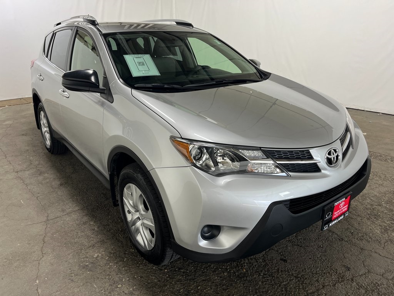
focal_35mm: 26
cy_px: 148
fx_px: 296
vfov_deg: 53.1
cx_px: 197
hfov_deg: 67.3
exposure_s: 1/122
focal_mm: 5.1
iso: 80
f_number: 1.6
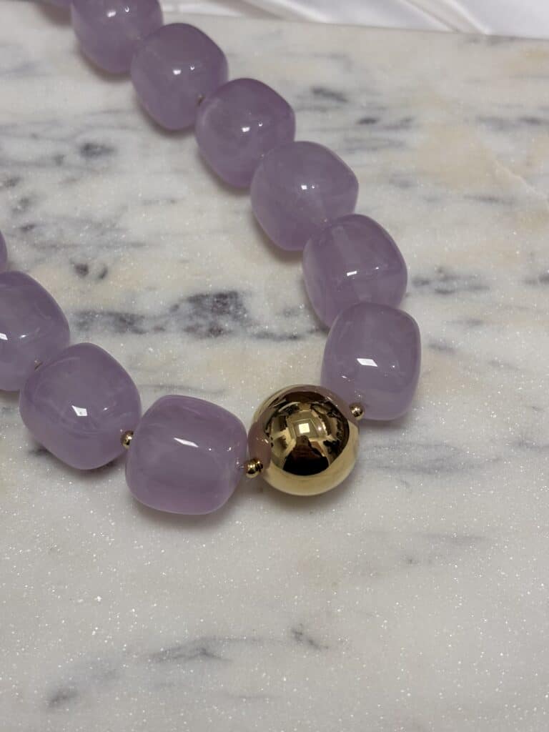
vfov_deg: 36.8
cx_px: 274
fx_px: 1100
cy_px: 366
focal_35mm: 52
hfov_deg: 28.0
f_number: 1.6
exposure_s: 1/50
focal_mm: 5.96
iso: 32
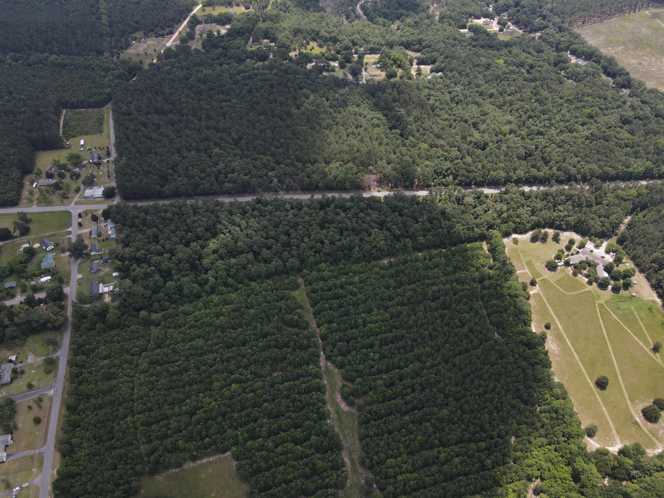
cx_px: 332
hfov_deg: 71.6
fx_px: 460
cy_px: 249
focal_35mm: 24
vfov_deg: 56.8
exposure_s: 1/400
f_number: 2.8
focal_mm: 4.5
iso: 100
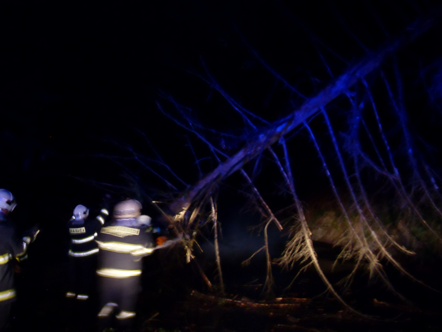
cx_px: 252
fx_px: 600
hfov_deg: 40.4
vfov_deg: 30.9
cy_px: 150
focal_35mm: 47
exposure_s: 1/1.43
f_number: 2.8
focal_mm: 6.3
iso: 200
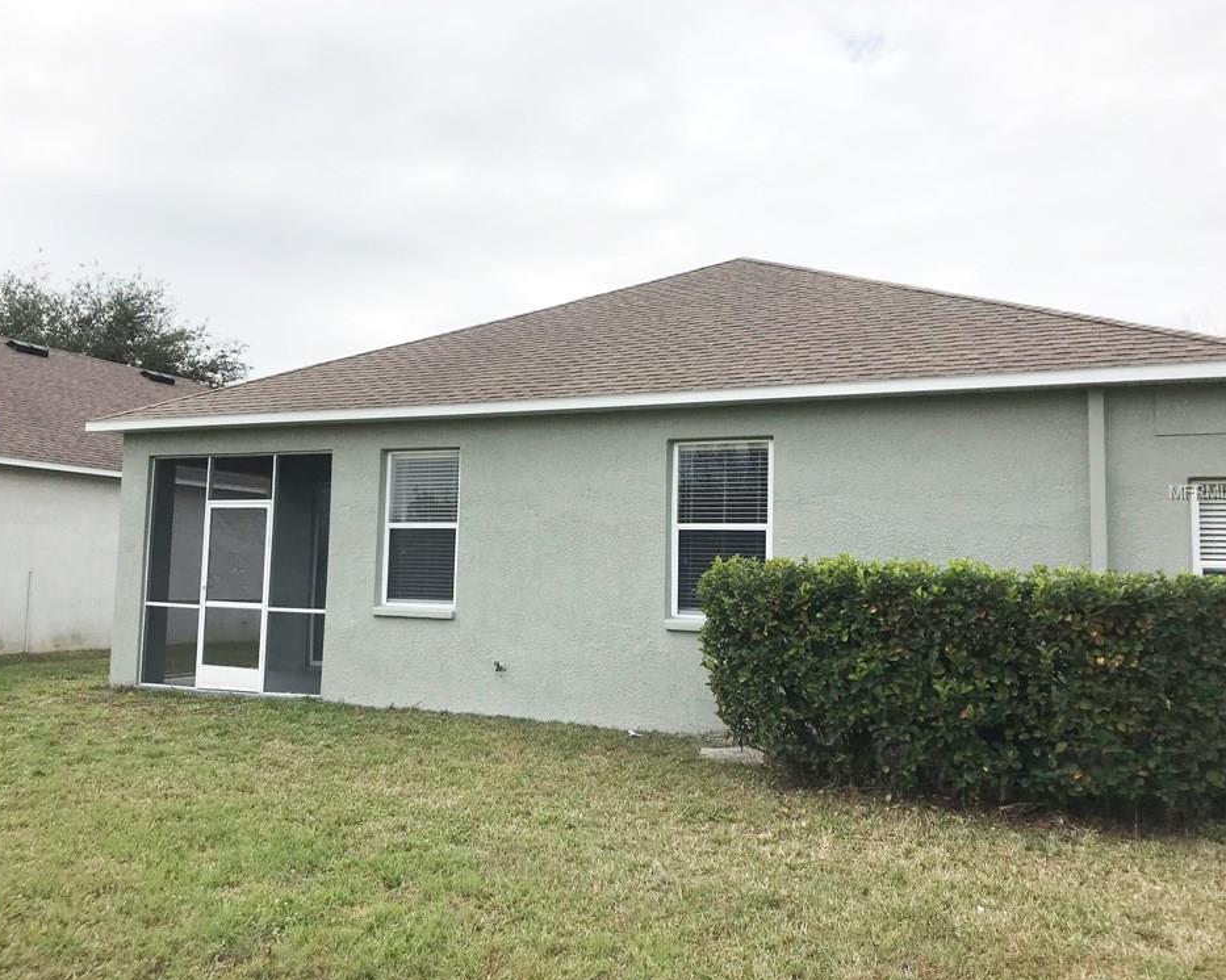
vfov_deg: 48.5
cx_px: 576
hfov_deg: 58.7
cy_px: 493
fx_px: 1088
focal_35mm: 30
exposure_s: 1/3300
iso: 20
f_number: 1.8
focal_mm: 3.99
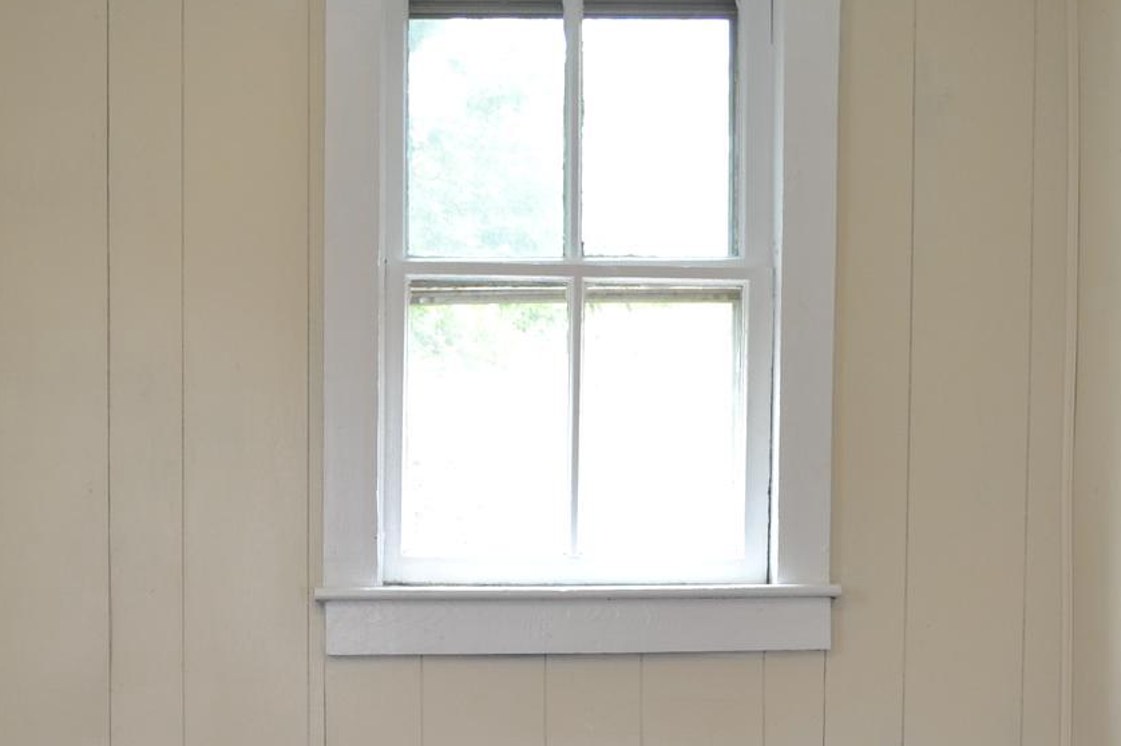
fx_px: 2054
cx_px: 381
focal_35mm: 66
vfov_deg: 20.2
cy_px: 665
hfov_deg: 30.3
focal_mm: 18
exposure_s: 1/80
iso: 400
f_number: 4
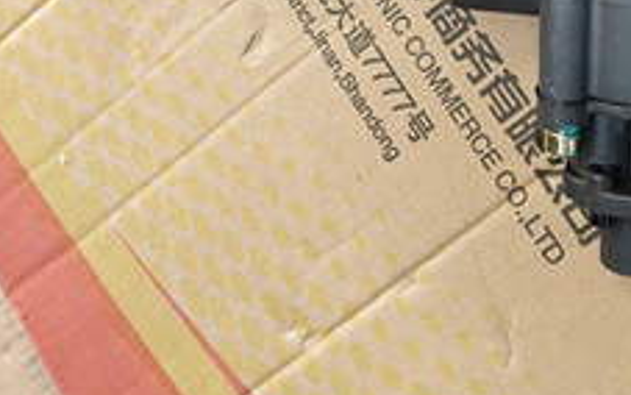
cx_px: 498
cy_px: -189
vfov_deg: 16.4
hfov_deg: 27.7
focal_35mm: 73
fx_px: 1256
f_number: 1.79
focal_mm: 4.27
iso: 166
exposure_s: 1/50
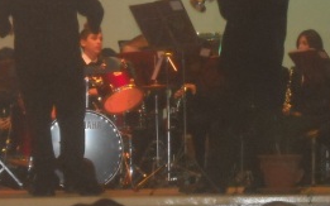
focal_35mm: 191
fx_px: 1717
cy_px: 9
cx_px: 148
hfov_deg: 11.0
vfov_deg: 6.8
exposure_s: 1/125
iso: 733
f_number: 4.7
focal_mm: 17.1
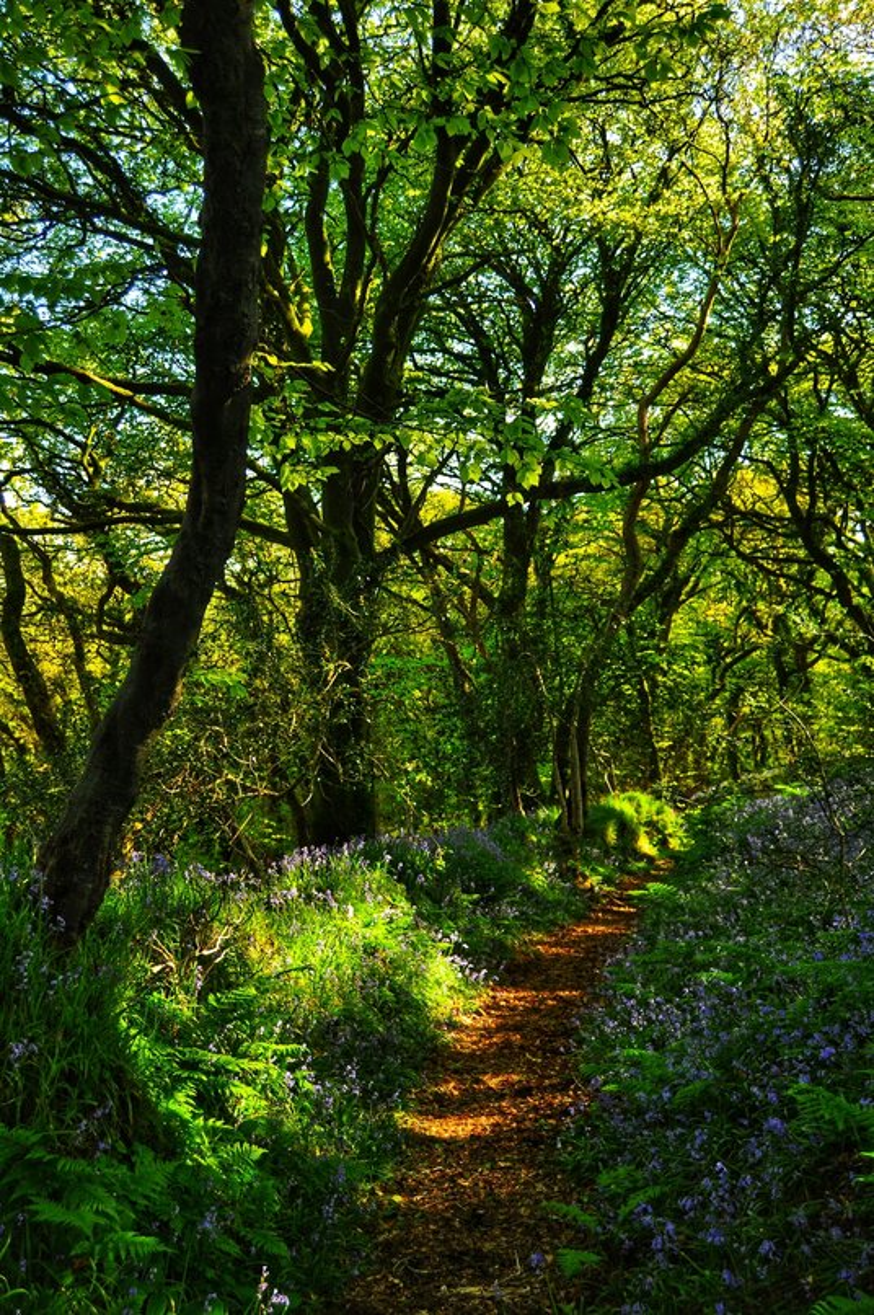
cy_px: 658
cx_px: 437
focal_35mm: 33
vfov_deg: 57.3
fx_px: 1204
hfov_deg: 39.9
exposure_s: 1/80
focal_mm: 22
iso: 400
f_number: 4
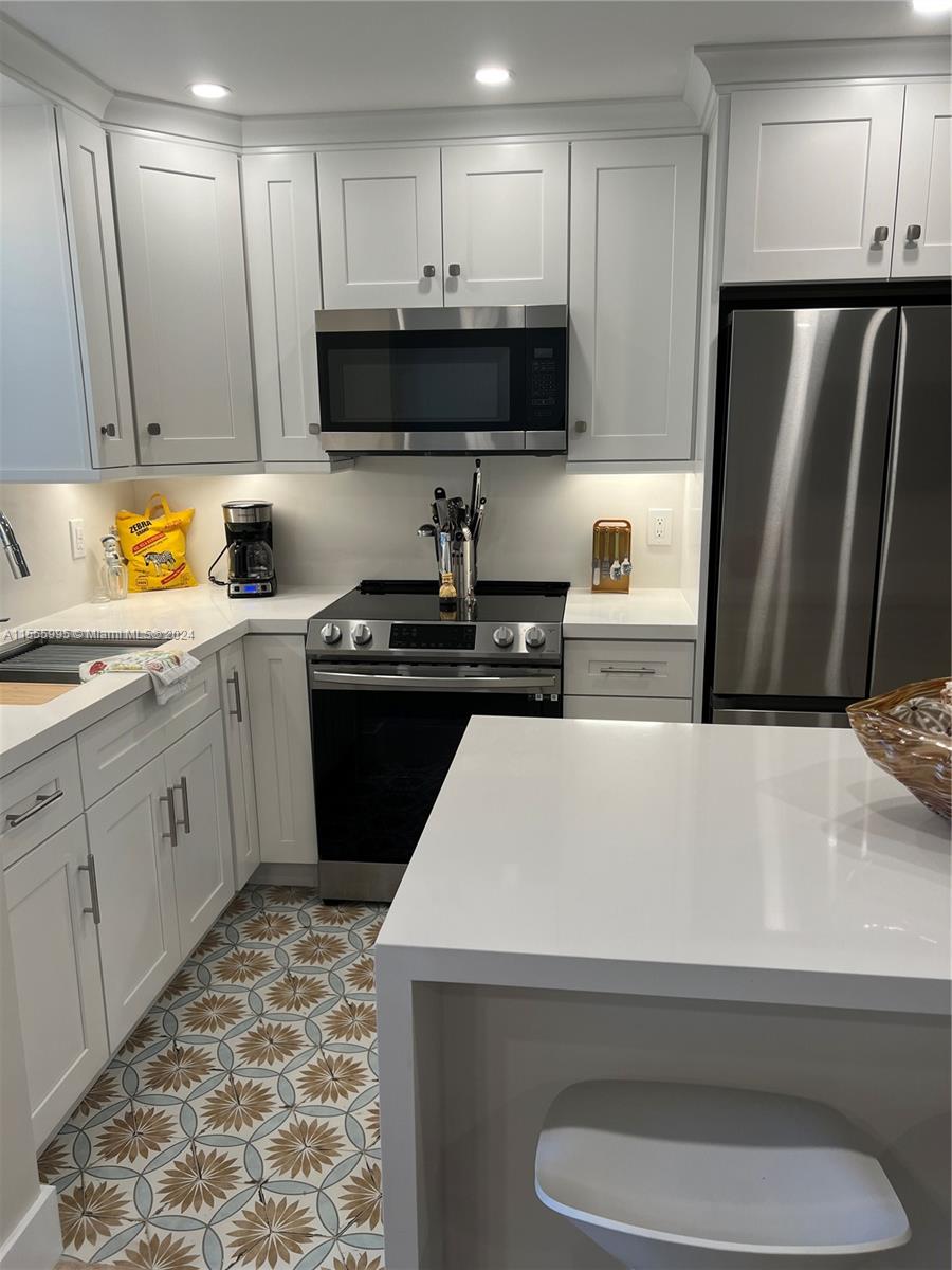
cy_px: 635
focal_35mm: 26
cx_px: 476
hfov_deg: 53.1
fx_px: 953
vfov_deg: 67.3
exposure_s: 1/120
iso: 40
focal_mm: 5.7
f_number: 1.5
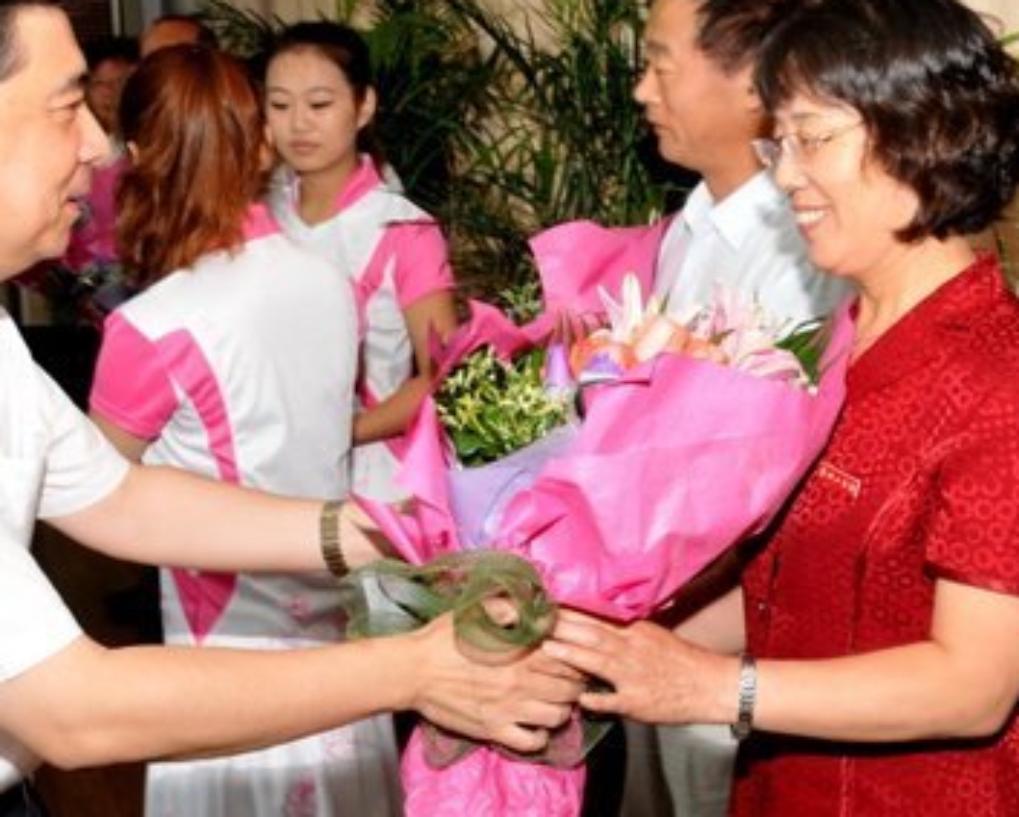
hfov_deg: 42.8
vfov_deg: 34.9
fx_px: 1298
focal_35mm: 43
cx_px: 450
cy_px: 400
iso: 500
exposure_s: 1/60
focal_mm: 18
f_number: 6.3
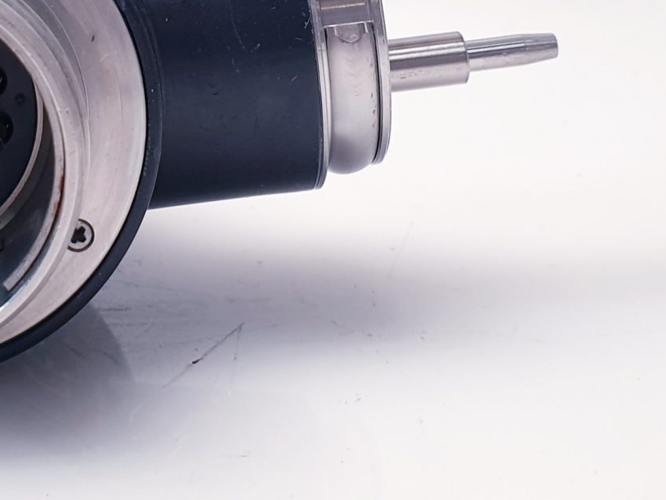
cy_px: -37
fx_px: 1539
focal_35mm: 80
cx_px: 114
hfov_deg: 24.0
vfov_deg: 17.8
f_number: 2.4
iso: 100
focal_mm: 4.3
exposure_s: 1/50
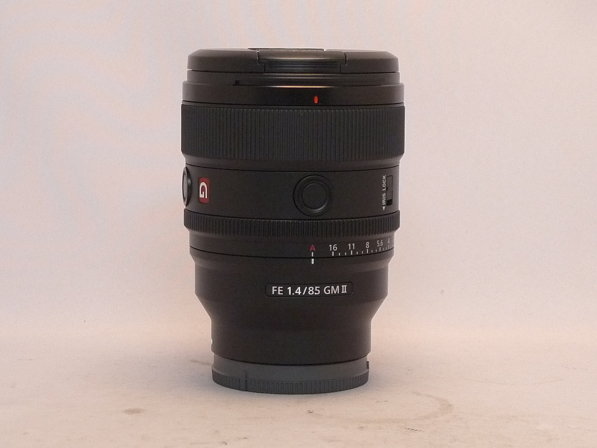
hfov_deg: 18.2
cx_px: 298
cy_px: 224
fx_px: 1863
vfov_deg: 13.7
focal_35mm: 108
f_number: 2.8
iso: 400
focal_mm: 12.8
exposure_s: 1/100
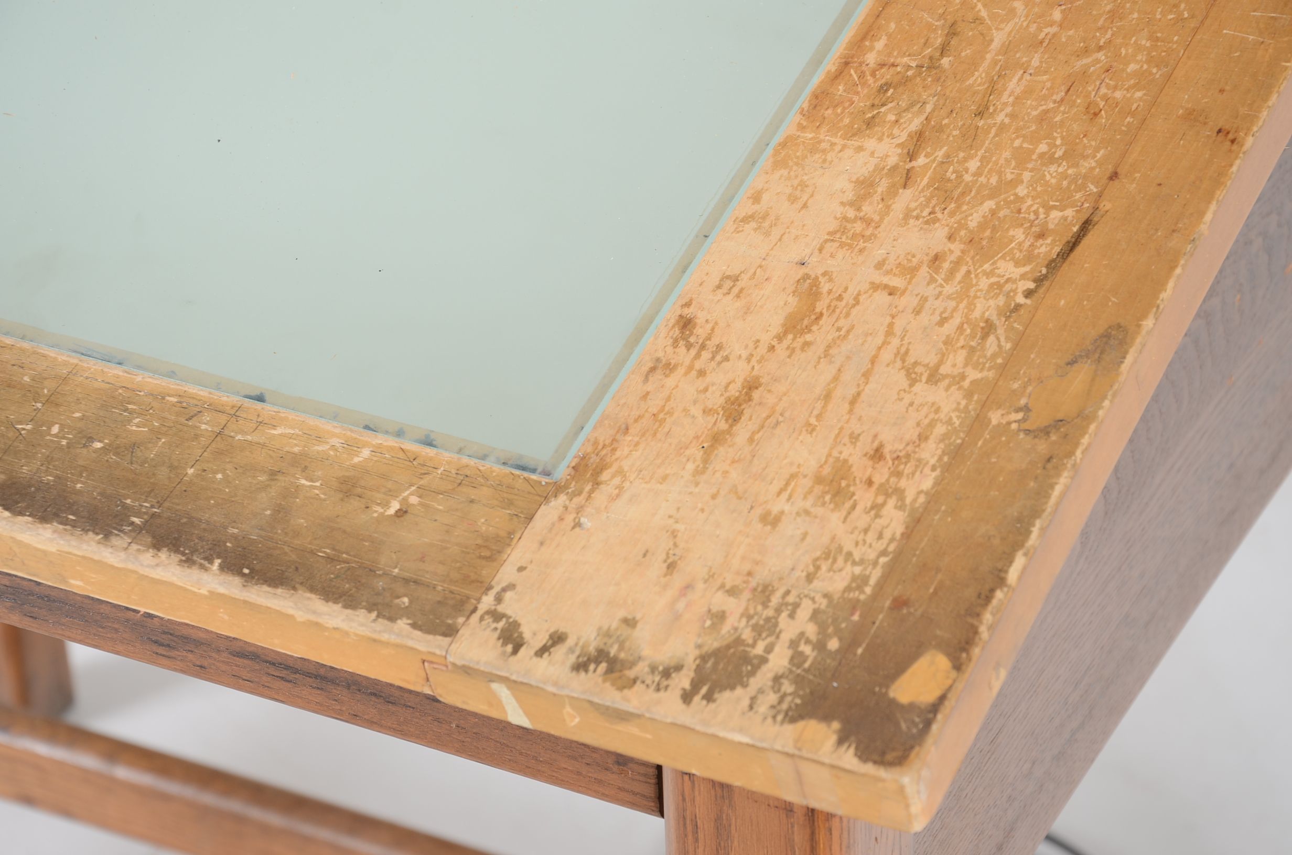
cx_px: 646
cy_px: 428
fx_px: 3331
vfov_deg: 14.6
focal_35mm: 93
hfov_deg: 22.0
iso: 160
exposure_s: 1/100
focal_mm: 62
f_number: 6.3
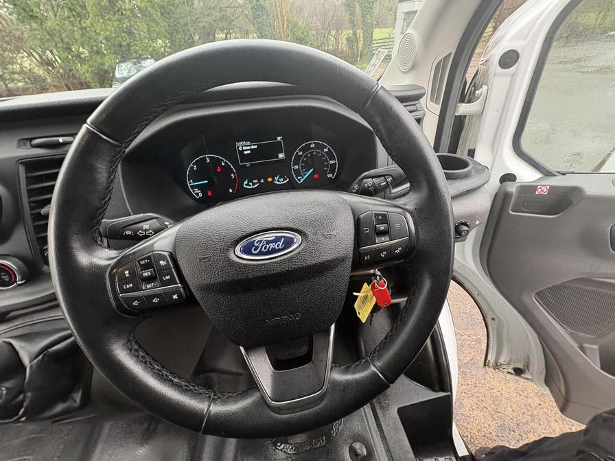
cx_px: 308
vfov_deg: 85.7
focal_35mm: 14
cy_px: 230
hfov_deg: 102.1
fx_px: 249
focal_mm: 2.22
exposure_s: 1/72
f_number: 2.2
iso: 200
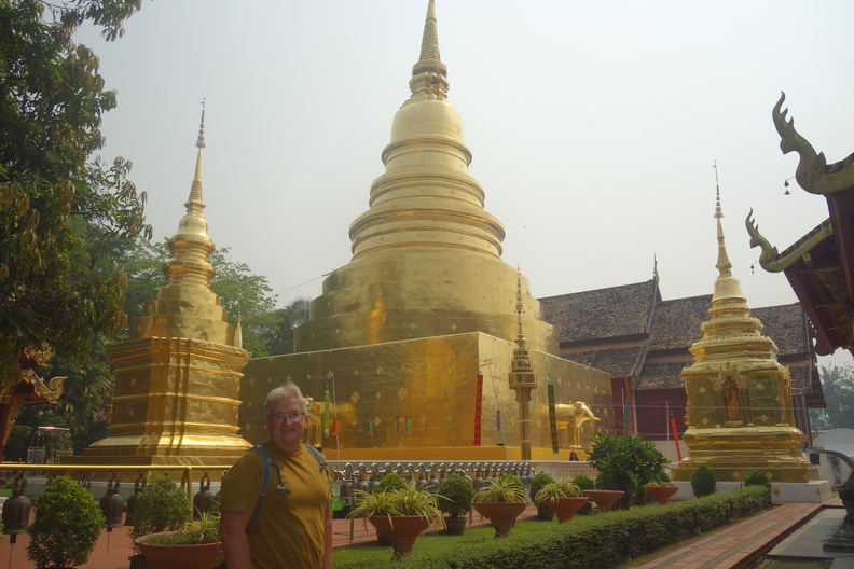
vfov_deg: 46.4
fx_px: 664
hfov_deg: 65.5
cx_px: 427
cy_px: 284
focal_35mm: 28
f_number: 5
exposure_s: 1/800
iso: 125
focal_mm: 10.4
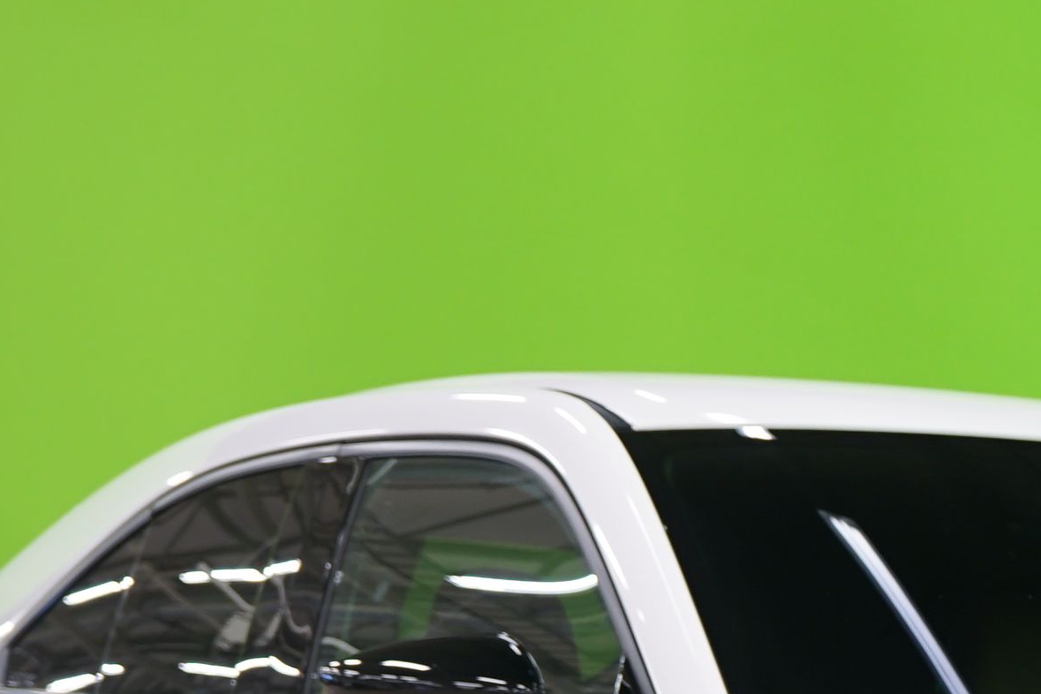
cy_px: 954
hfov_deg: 10.8
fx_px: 5407
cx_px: 1169
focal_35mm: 187
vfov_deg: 7.3
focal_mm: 56
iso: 400
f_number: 5
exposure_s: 1/8
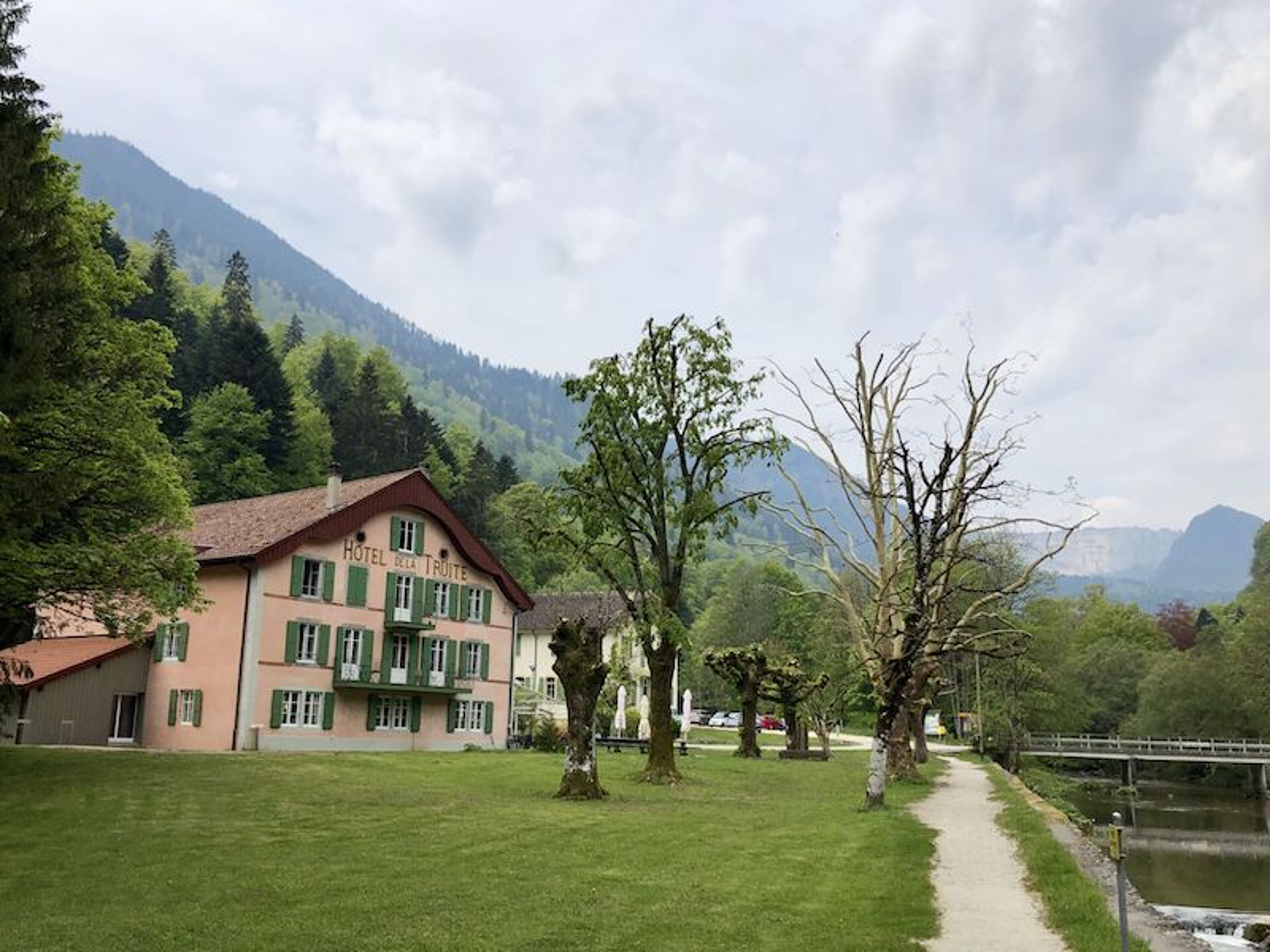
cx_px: 635
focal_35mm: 28
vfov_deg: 49.7
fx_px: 1027
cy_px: 476
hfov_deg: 63.4
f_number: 1.8
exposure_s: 1/2183
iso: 20
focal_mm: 3.99
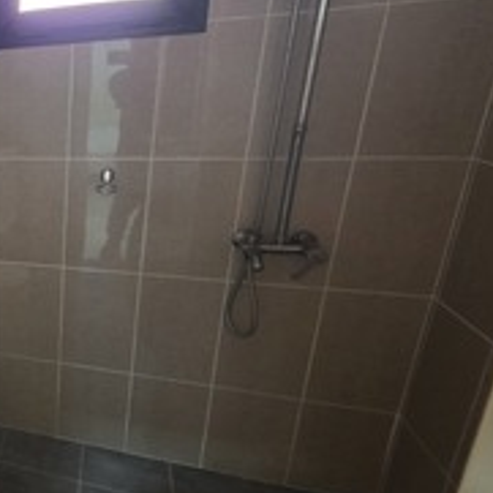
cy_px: 227
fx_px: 467
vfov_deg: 55.6
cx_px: -116
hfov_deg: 38.6
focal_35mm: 29
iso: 500
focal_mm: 2.2
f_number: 1.9
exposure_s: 1/50
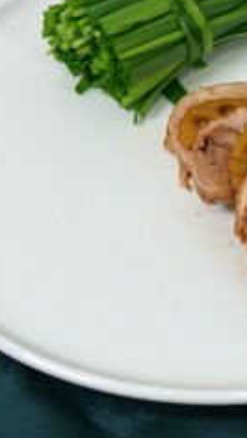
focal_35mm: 160
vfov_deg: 13.4
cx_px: 615
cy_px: 170
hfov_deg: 7.1
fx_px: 1860
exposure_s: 1/60
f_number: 4
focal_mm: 45
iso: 160
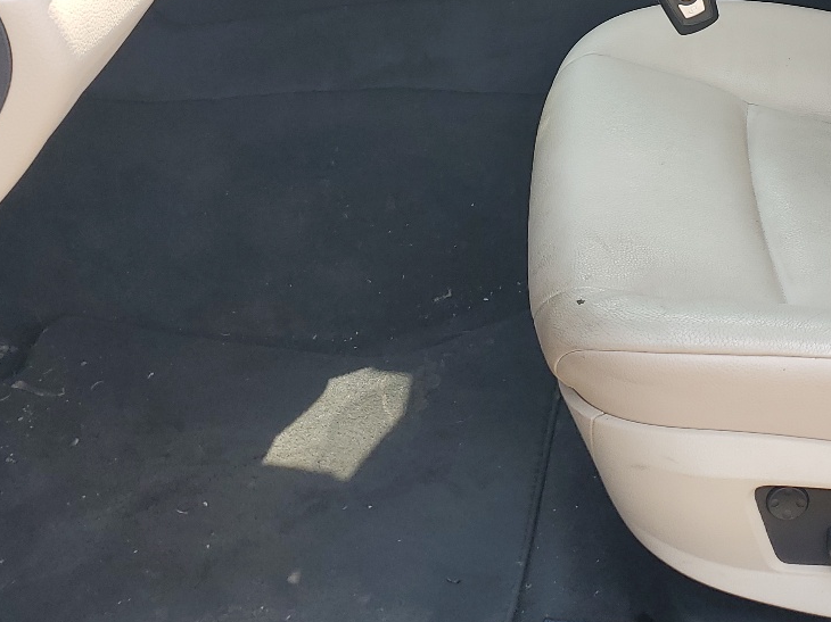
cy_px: 1
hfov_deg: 33.0
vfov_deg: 24.5
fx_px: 1368
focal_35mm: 57
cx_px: 641
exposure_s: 1/556
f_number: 1.5
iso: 50
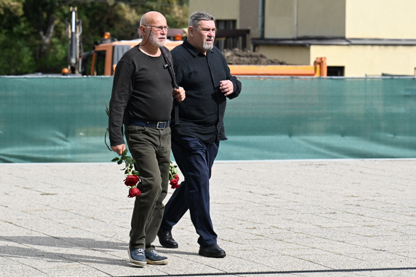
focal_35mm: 184
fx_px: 2126
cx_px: 208
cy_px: 137
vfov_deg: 7.5
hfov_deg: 11.2
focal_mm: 120
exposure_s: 1/13000
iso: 2000
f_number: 5
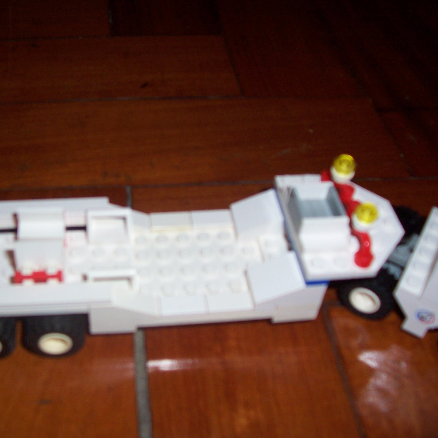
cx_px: 144
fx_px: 587
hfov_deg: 40.4
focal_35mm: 41
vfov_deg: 40.9
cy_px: 216
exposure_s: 1/60
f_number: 2.7
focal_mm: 5.6
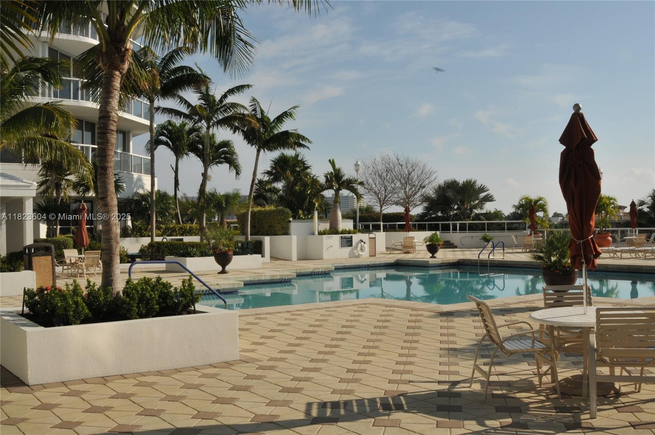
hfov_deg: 53.2
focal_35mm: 36
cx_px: 328
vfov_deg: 36.8
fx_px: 654
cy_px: 218
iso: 400
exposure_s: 1/250
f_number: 20
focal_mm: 24
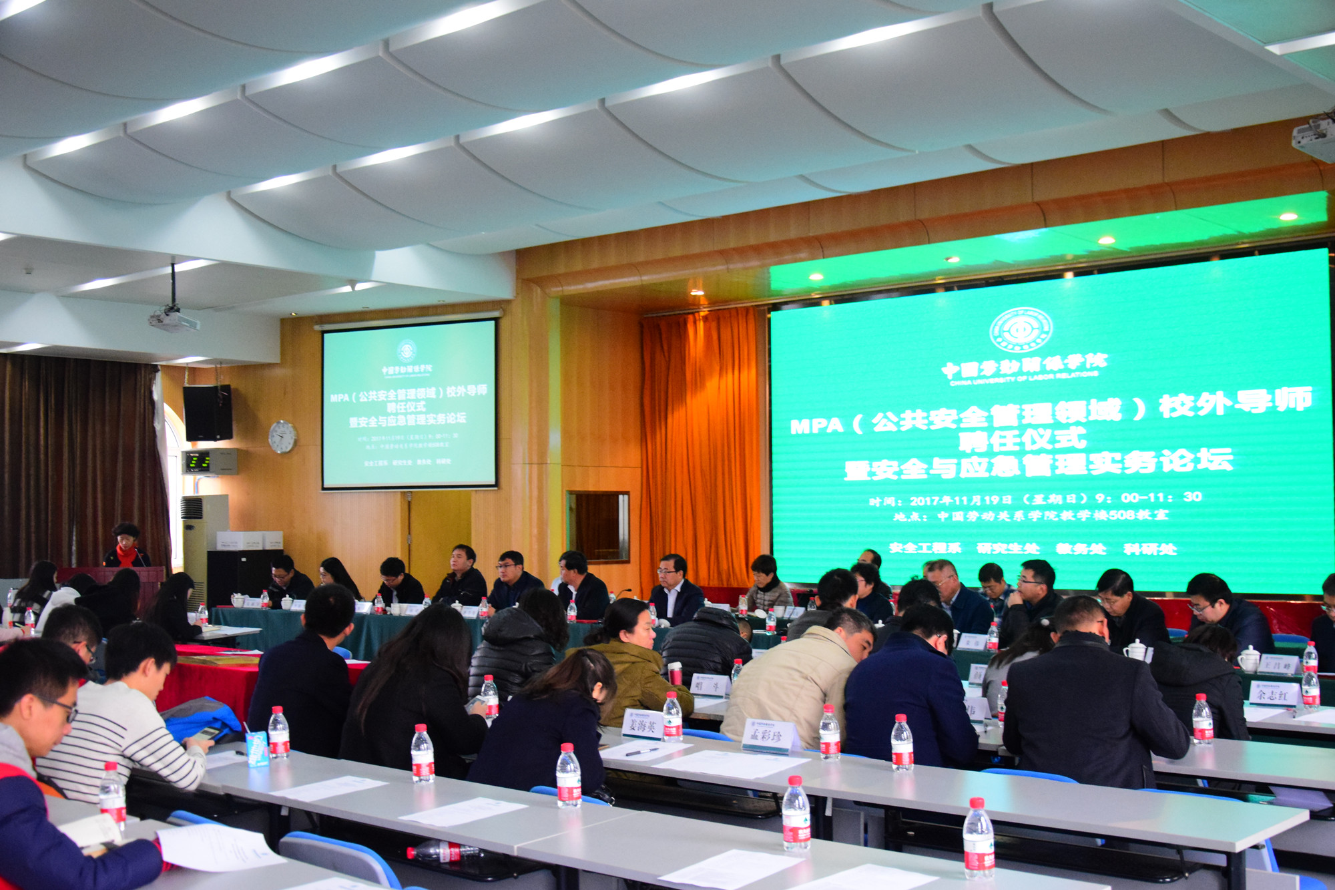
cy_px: 445
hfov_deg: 46.4
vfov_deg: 31.9
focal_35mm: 42
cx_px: 668
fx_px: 1557
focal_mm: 28
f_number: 4
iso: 3200
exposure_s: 1/100
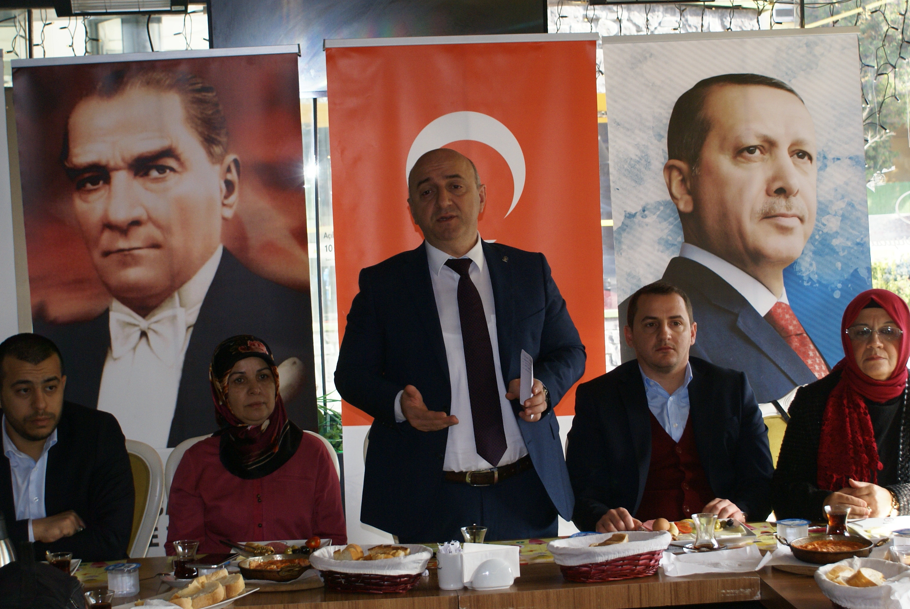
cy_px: 332
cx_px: 494
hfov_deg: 29.3
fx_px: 1737
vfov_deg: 19.9
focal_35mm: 69
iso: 160
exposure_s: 1/80
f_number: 5.6
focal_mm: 35
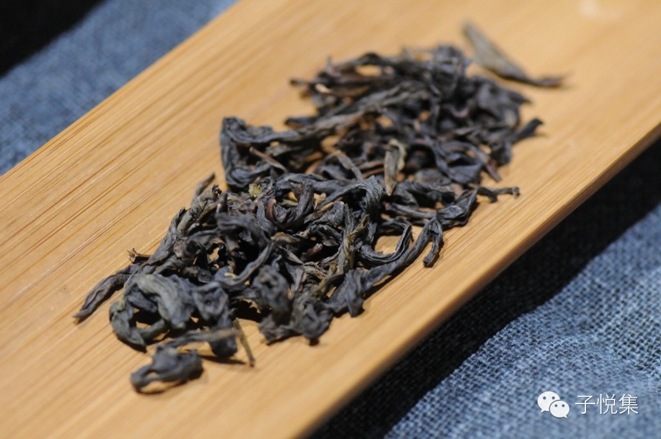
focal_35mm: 158
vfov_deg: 8.7
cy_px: 220
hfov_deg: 13.1
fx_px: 2888
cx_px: 330
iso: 2000
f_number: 4.5
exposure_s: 1/80
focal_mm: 105
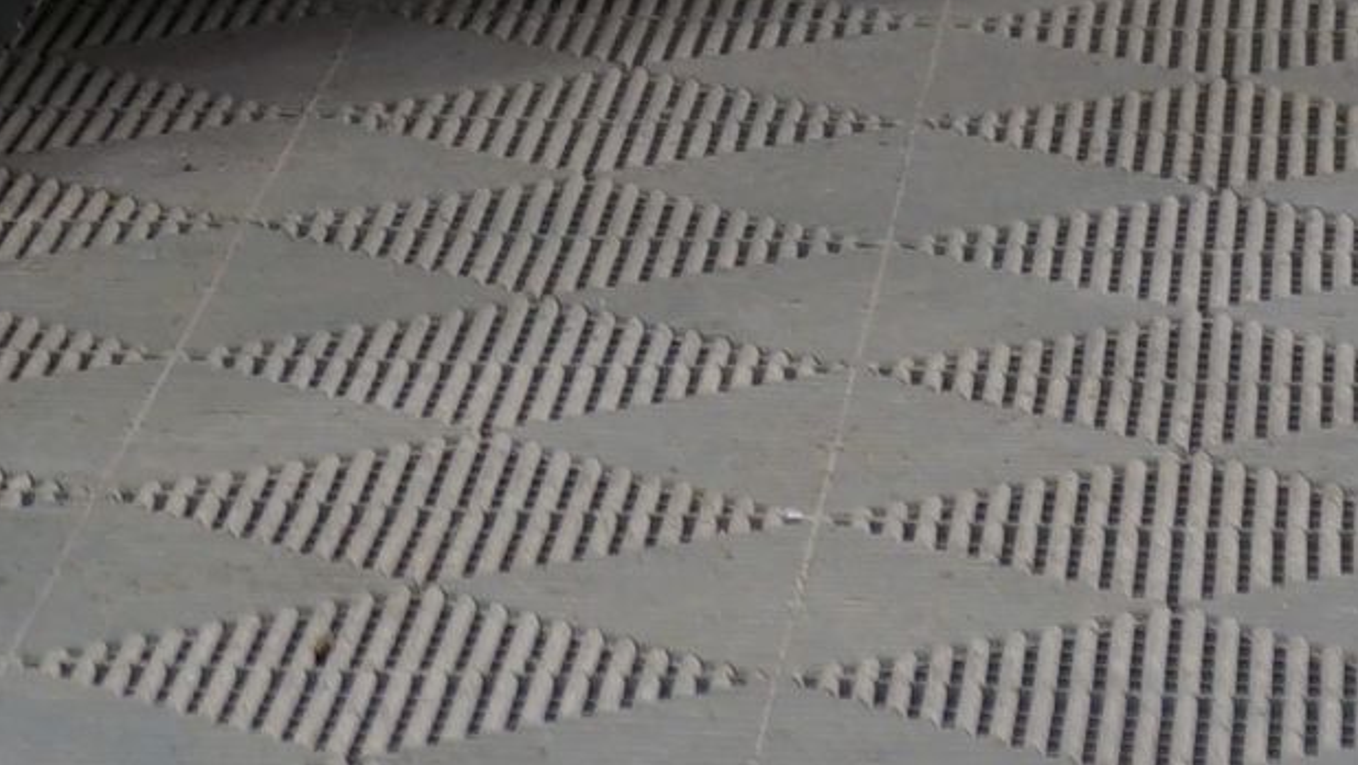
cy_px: -1869
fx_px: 10805
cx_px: -246
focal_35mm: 300
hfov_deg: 7.1
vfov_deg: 3.9
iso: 400
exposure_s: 1/8
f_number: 4.5
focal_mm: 45
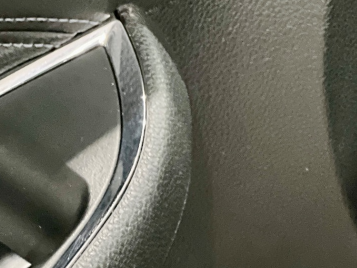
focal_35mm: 207
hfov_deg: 9.4
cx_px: -100
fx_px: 2136
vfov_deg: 7.1
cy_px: 296
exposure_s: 1/15
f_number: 2.8
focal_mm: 9
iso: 1000
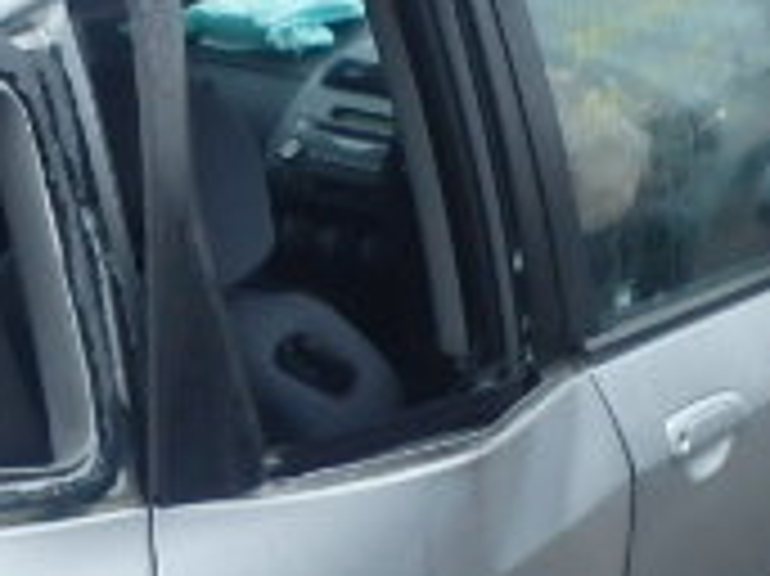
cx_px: -99
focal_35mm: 105
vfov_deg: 13.6
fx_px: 2334
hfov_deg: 18.0
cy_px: 711
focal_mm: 5
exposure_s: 1/30
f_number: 3.9
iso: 640
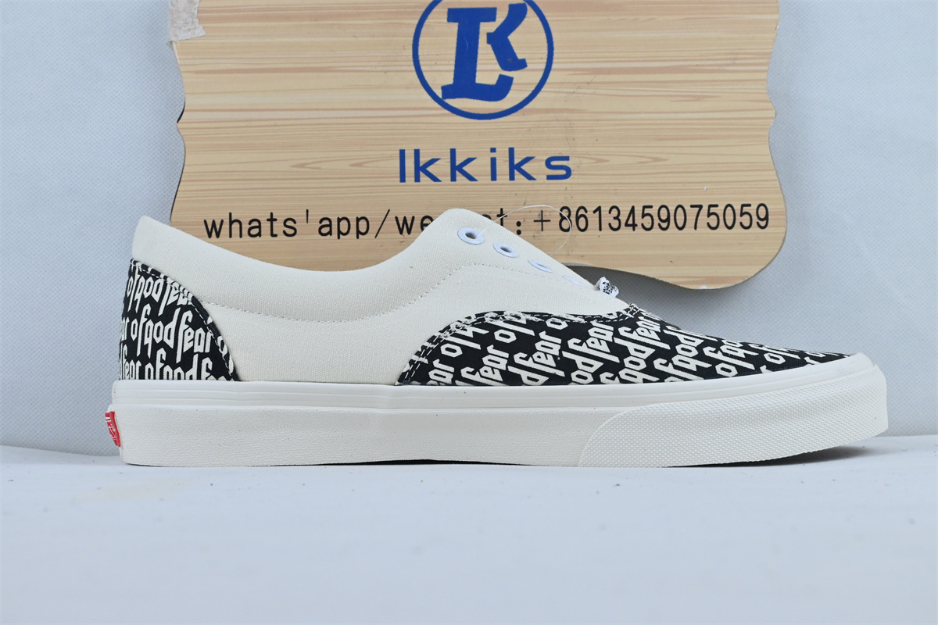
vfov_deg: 27.3
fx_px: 1290
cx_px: 469
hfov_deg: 40.0
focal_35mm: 50
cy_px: 312
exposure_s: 1/200
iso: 1000
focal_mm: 33
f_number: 10
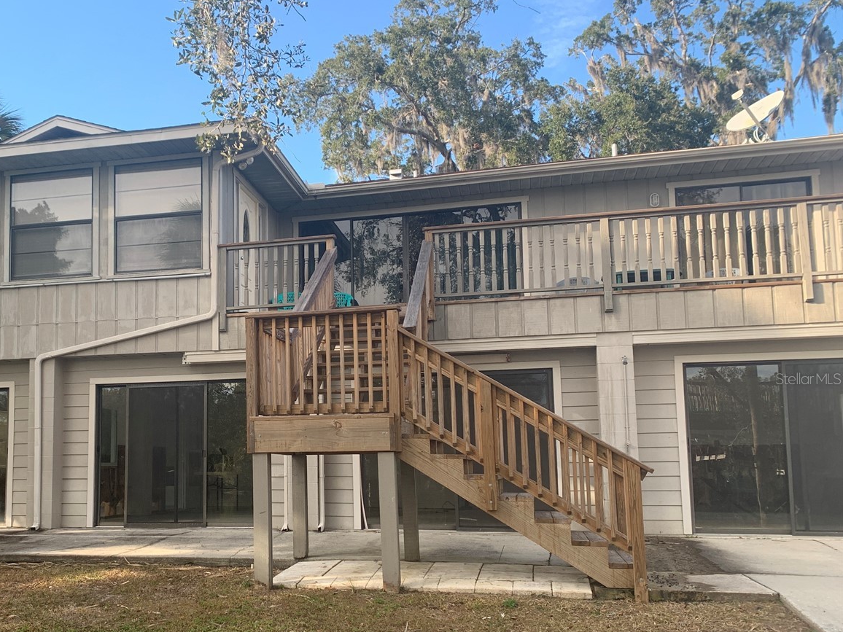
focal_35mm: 36
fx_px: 877
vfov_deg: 39.5
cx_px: 261
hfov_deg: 50.2
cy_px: 378
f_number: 1.8
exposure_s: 1/360
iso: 25
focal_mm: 4.25
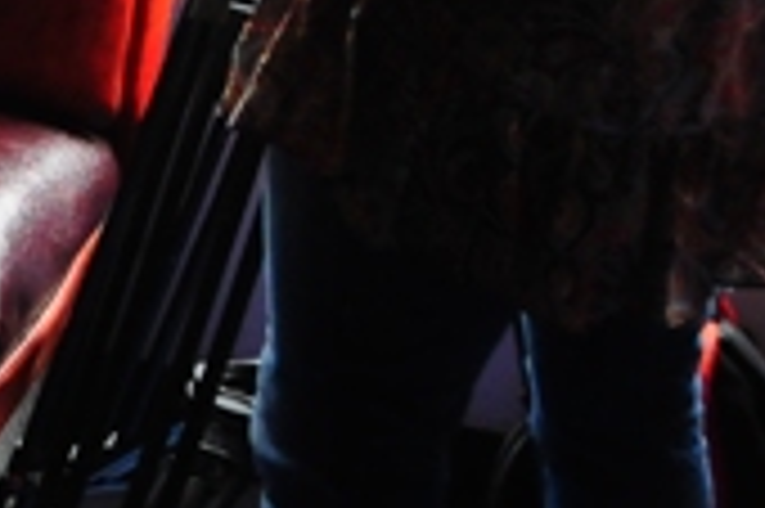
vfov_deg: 8.7
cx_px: -819
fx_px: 3291
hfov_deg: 11.7
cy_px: -169
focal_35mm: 155
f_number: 6.3
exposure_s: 1/125
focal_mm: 22
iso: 1600
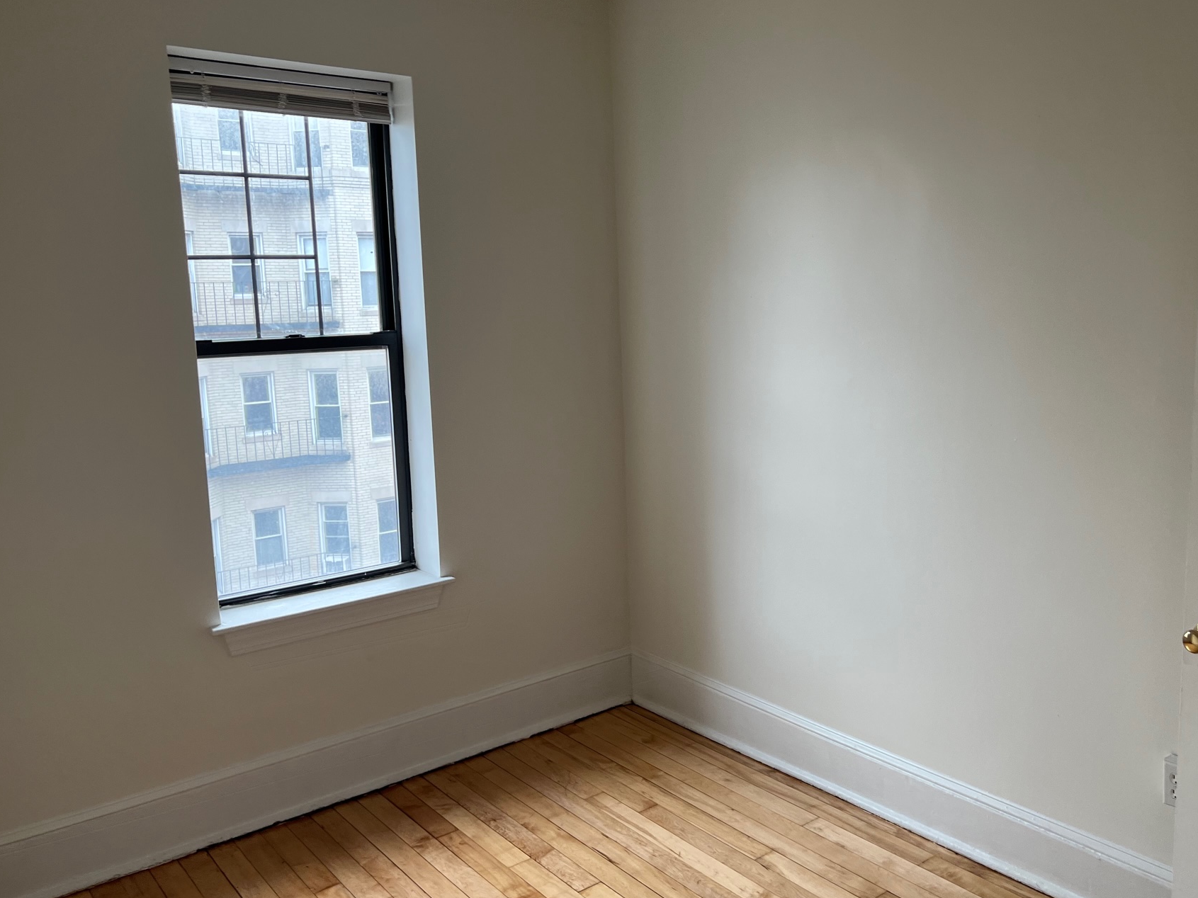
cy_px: 449
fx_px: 1073
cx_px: 672
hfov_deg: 58.2
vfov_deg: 45.4
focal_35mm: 31
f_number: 1.5
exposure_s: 1/121
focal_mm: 5.7
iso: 50
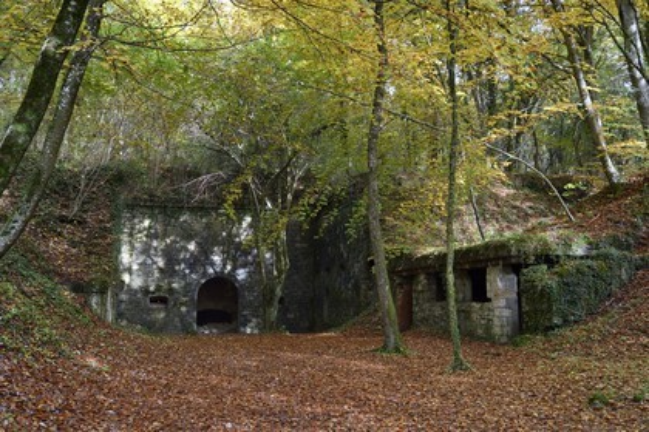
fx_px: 685
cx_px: 324
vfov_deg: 35.1
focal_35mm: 38
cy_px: 216
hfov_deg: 50.7
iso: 400
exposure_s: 1/40
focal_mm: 38
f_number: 8
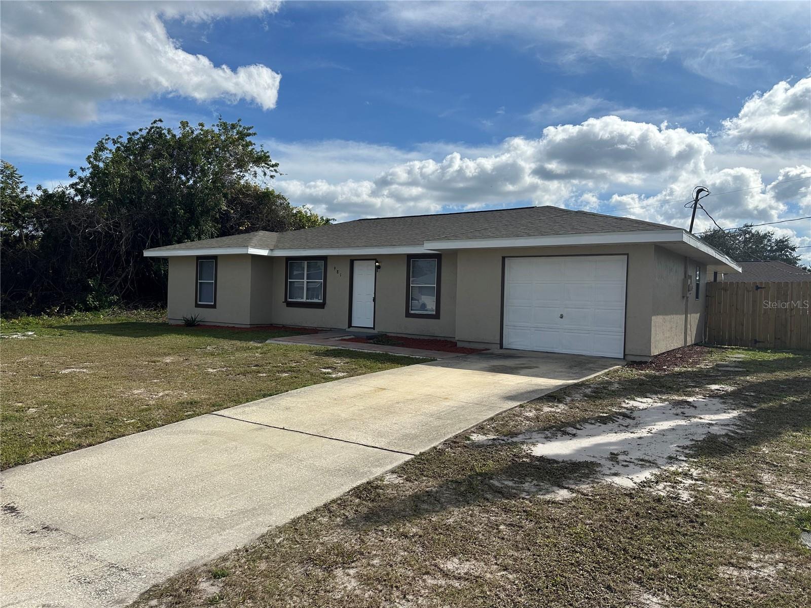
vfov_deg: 56.8
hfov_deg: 71.6
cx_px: 406
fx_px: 562
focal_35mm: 24
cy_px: 304
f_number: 1.78
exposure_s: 1/7576
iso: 80
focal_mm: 6.86
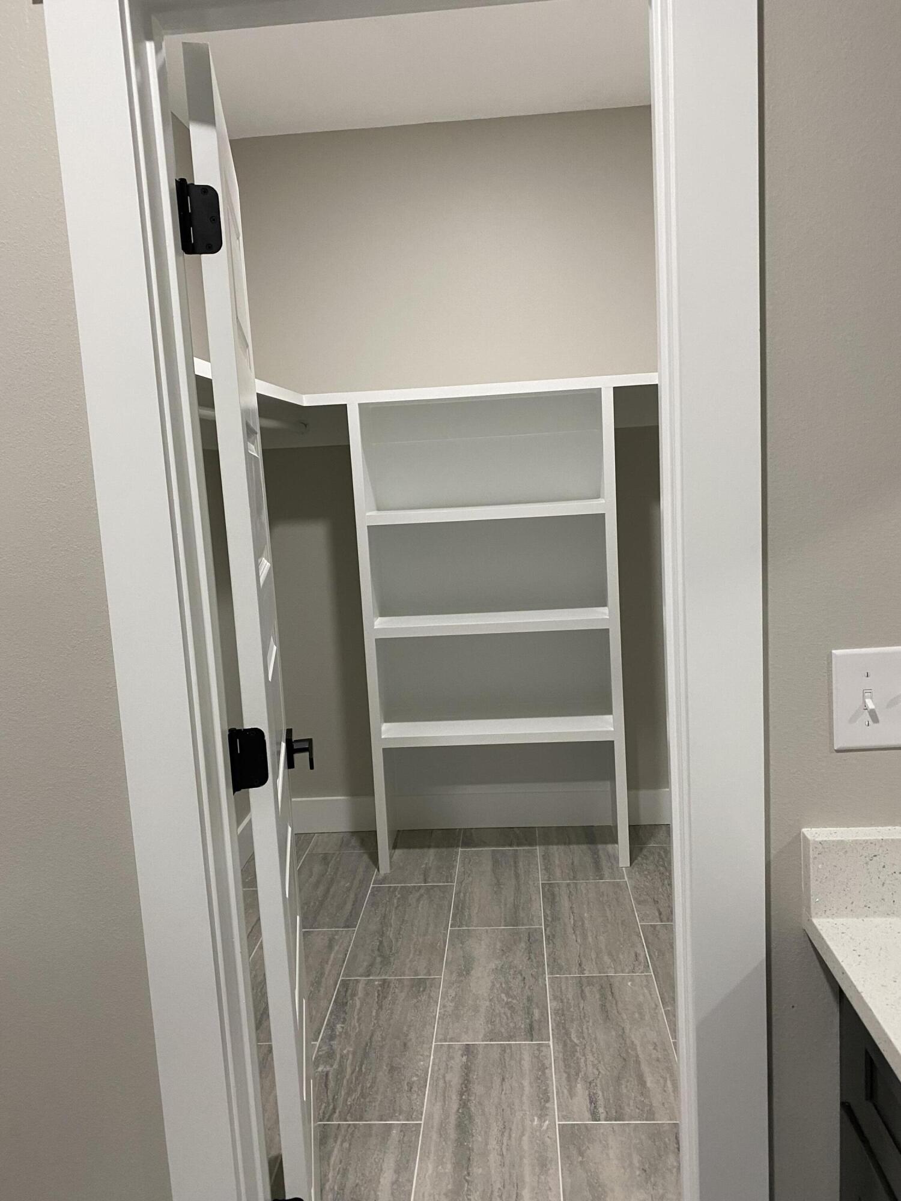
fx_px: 902
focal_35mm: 26
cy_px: 600
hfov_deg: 53.1
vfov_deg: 67.3
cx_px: 450
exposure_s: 1/60
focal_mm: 4.25
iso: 160
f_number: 1.8
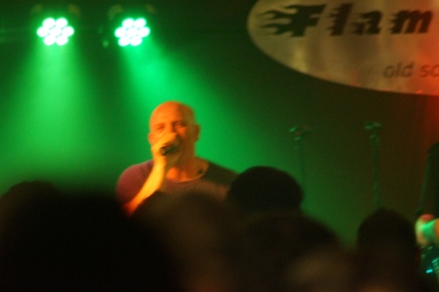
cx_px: 220
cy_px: 146
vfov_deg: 3.1
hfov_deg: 4.6
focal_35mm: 450
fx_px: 5483
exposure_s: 1/25
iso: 3200
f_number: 5.6
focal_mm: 300
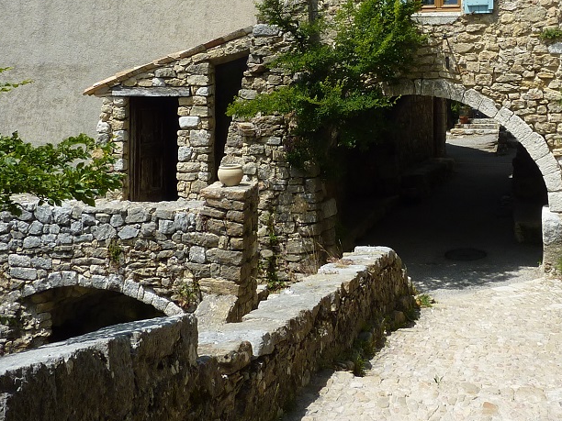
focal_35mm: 49
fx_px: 796
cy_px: 61
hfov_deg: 38.8
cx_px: 335
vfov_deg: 28.8
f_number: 5
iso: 80
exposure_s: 1/500
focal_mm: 4.1
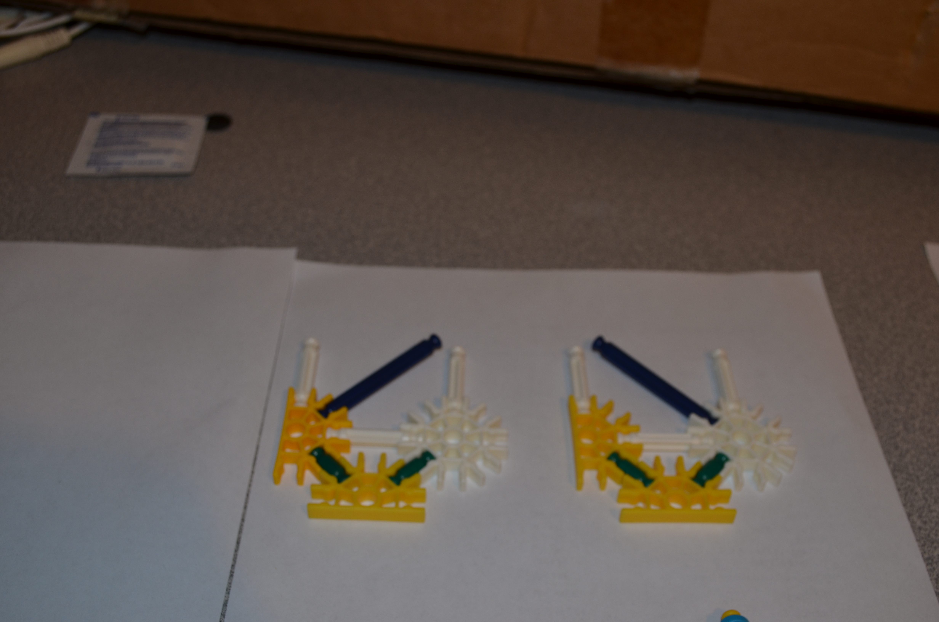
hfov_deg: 49.6
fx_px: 1015
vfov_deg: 34.1
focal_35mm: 39
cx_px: 470
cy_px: 311
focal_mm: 26
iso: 200
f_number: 5.6
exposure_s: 1/30
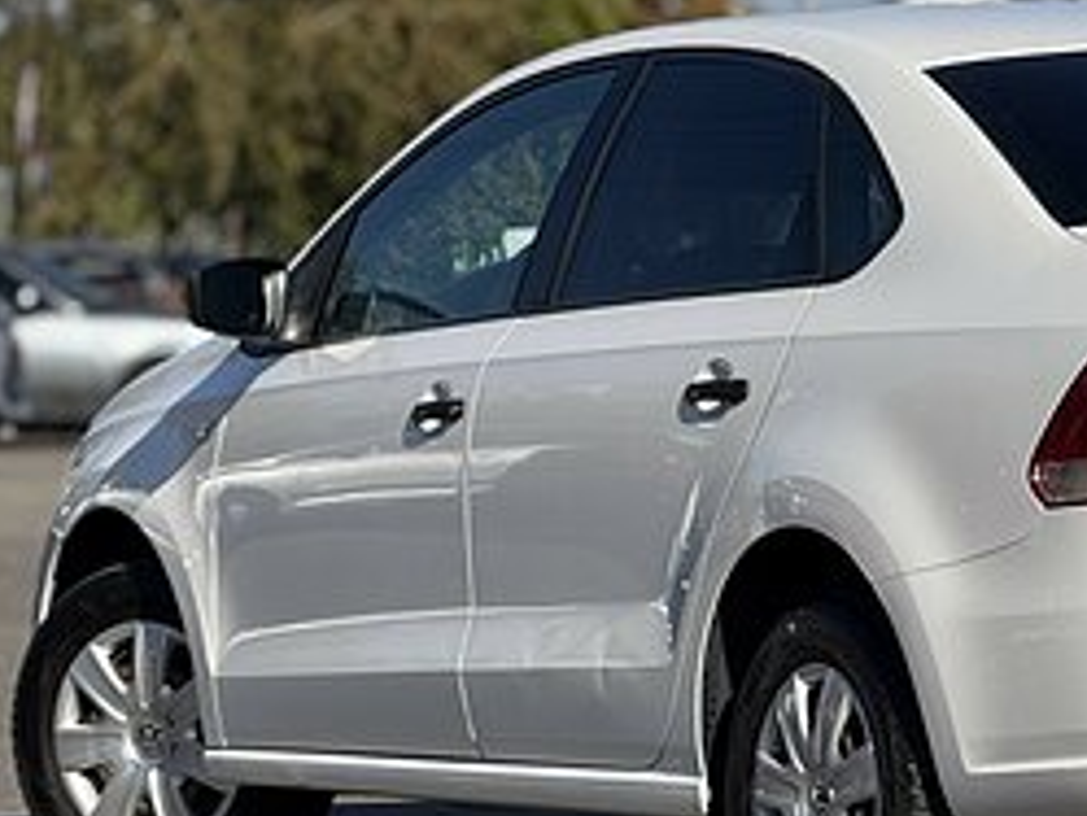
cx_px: 1039
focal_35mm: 264
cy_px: 467
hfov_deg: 7.5
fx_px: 8294
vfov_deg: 5.6
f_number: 2.8
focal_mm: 15.66
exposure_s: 1/2933
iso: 50
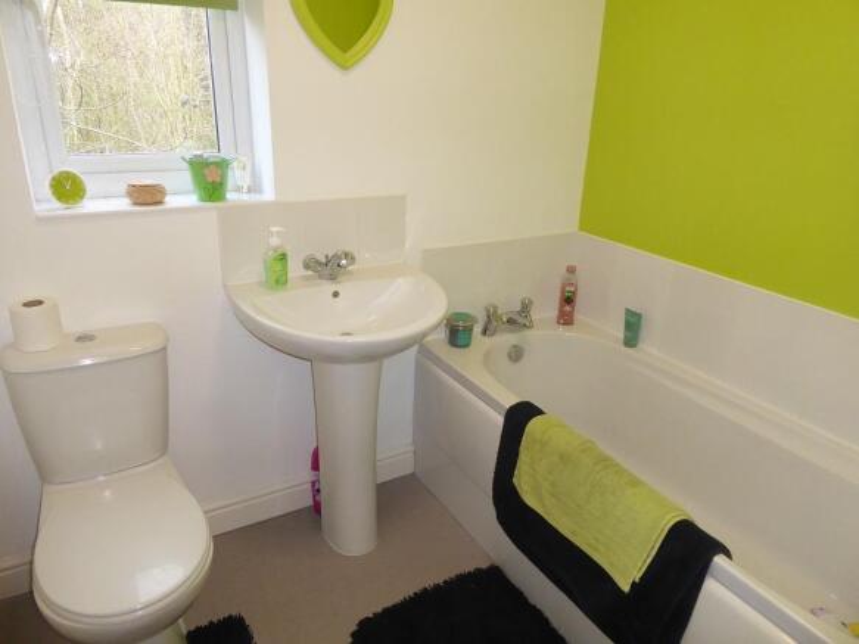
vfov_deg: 54.9
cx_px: 430
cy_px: 322
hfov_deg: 69.4
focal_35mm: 25
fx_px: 620
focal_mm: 4.3
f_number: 3.3
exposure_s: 1/60
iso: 640
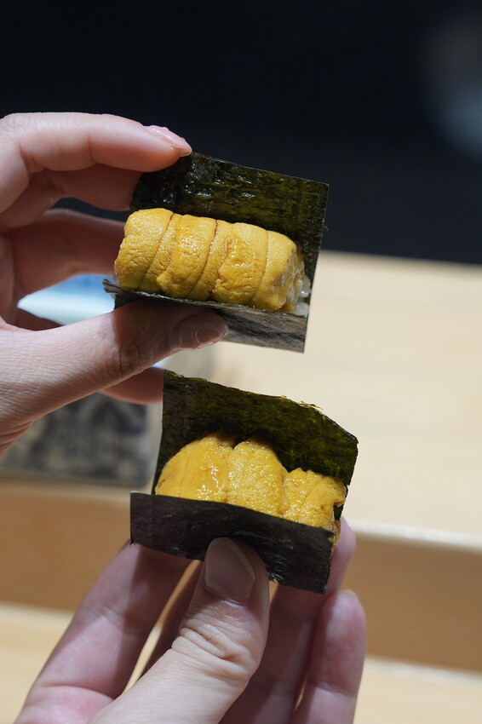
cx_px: 241
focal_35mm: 105
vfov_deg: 19.5
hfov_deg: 13.0
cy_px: 362
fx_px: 2110
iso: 800
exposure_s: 1/100
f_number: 4.5
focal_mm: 70
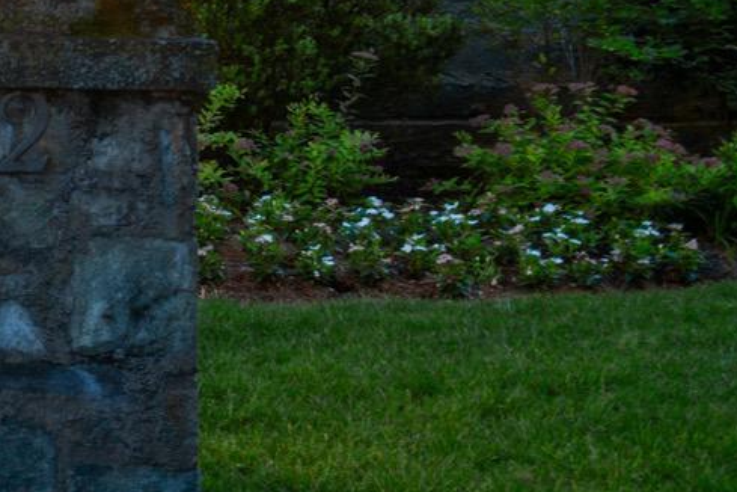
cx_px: -797
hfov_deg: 14.9
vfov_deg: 12.1
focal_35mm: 109
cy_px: -217
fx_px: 2231
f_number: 8
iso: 800
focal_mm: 26
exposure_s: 1.3
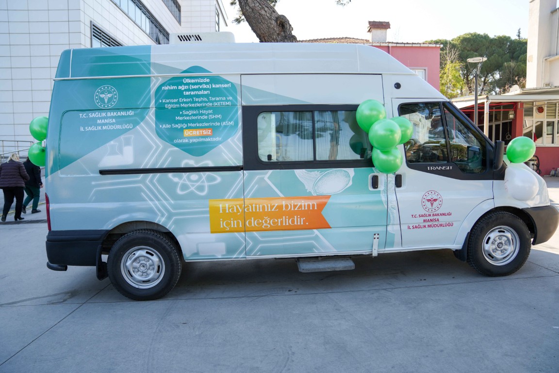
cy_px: 186
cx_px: 280
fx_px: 373
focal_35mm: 24
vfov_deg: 53.1
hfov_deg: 73.7
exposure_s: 1/800
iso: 160
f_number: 2.8
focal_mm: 24
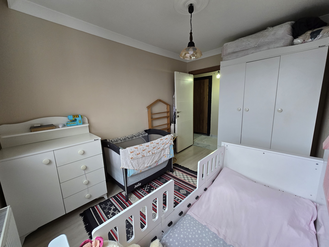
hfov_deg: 106.2
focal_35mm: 13
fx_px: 124
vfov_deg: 89.9
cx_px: 164
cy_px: 124
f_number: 2.2
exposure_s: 1/100
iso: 160
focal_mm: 2.2
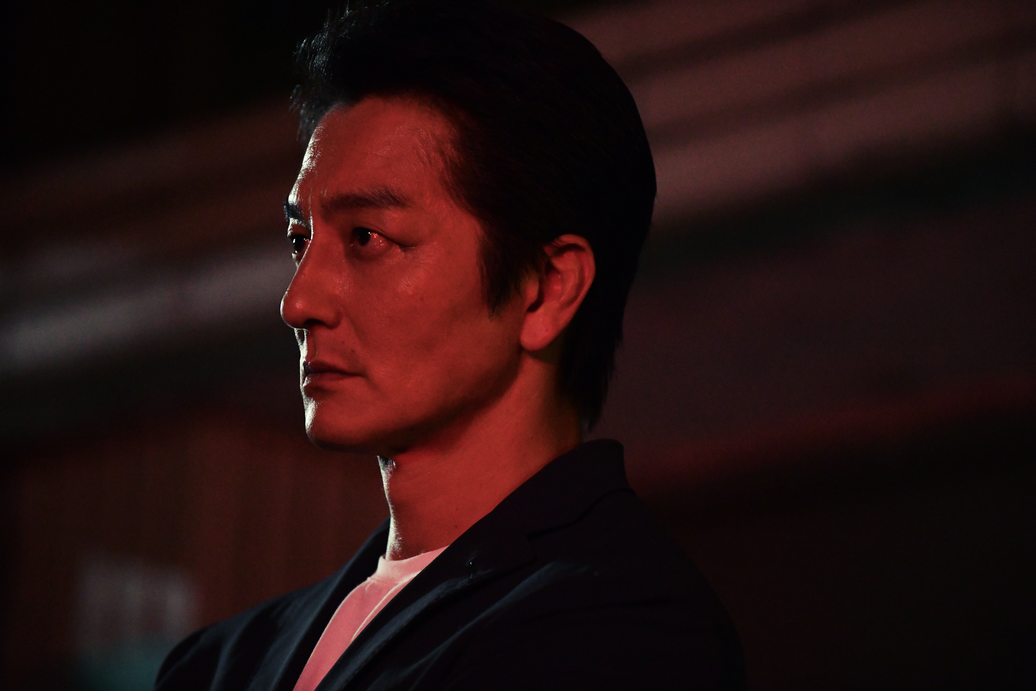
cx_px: 518
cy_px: 346
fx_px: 5755
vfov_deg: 6.9
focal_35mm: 200
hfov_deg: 10.3
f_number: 4
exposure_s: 1/250
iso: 5000
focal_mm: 200
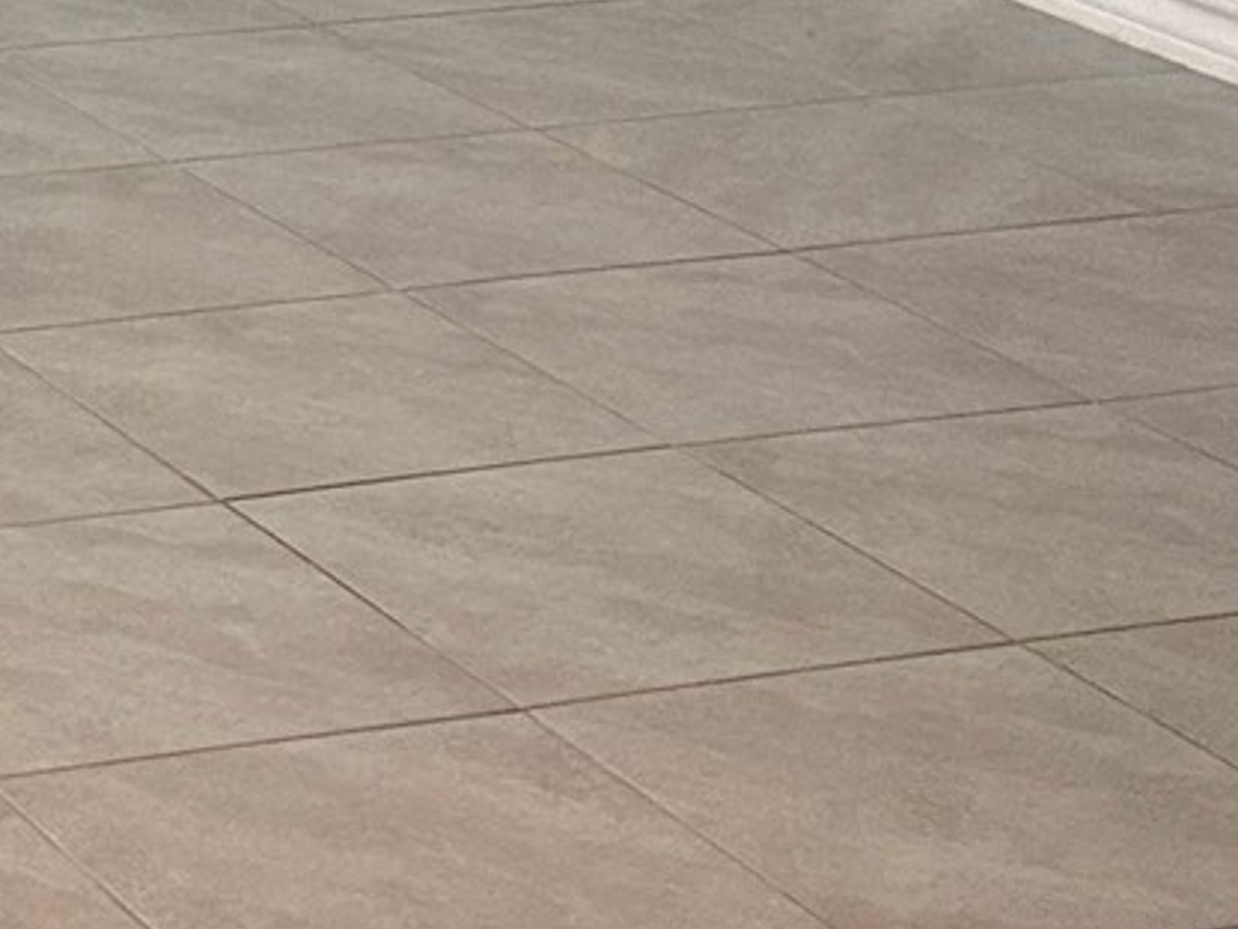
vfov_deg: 10.0
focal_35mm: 128
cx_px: -545
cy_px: -1346
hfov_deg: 14.5
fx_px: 4578
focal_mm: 5.96
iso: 200
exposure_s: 1/120
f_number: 1.6
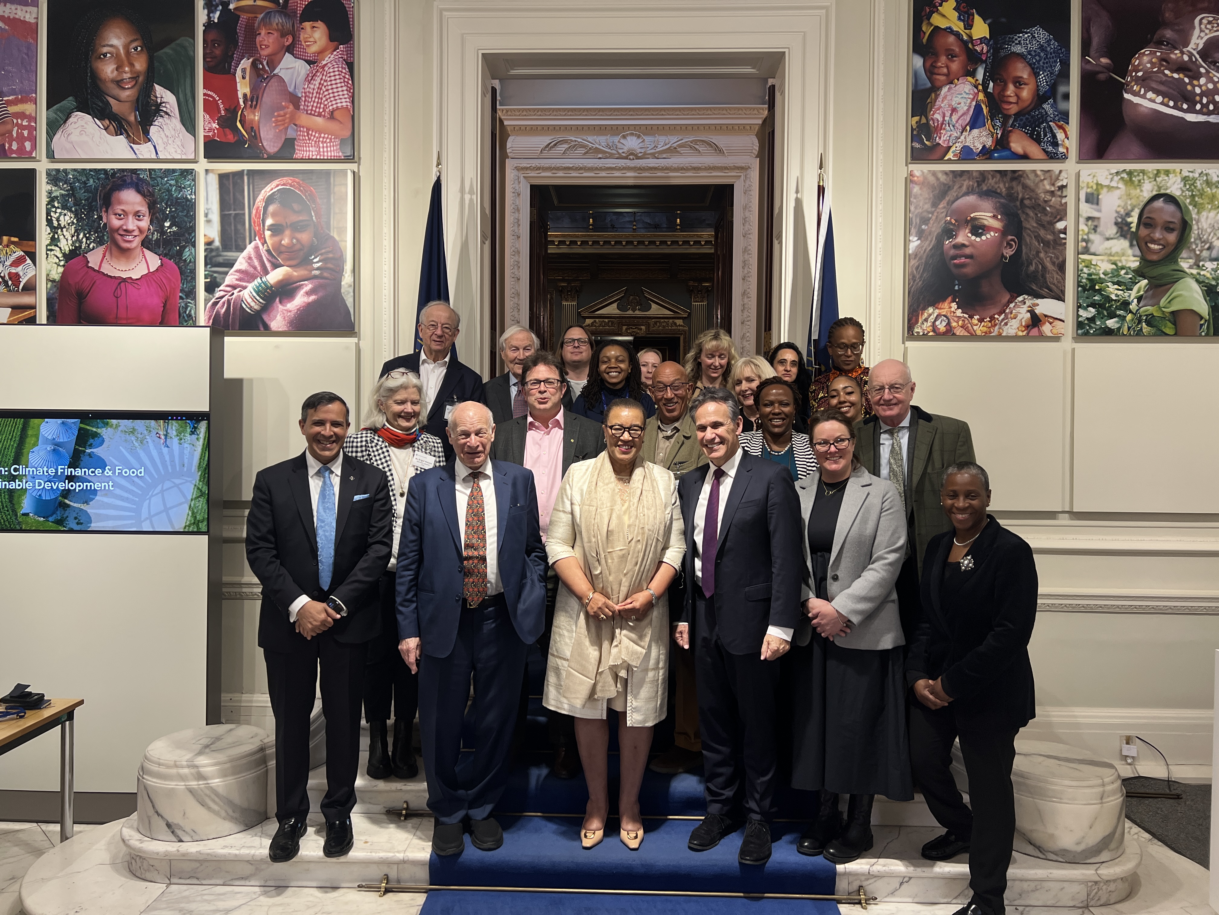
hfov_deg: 67.3
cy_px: 458
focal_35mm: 26
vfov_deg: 53.1
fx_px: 916
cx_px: 610
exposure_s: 1/100
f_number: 1.5
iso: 125
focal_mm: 5.7
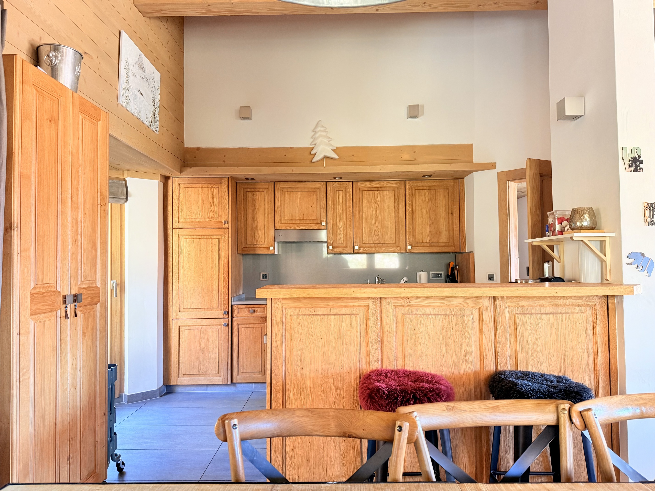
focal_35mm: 24
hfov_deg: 71.6
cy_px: 246
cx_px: 328
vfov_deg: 56.8
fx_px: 454
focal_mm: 6.76
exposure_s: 1/60
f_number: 1.78
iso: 200
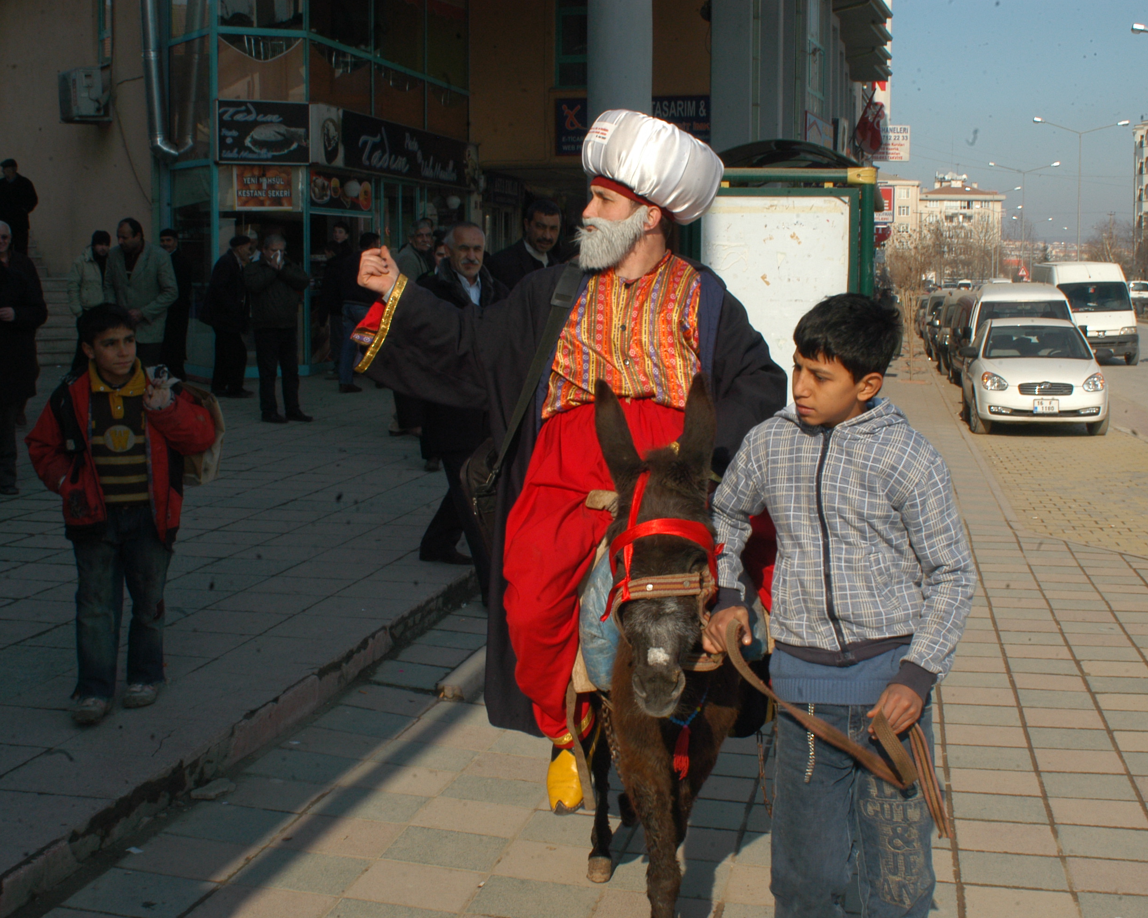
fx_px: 1631
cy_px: 463
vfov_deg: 31.4
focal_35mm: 48
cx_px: 615
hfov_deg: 38.8
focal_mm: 28
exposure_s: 1/180
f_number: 13
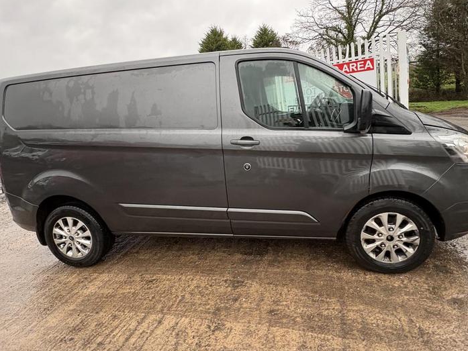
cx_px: 257
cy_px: 136
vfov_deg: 70.7
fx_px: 243
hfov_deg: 87.5
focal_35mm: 18
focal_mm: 2.22
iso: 200
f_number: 2.2
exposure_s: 1/99
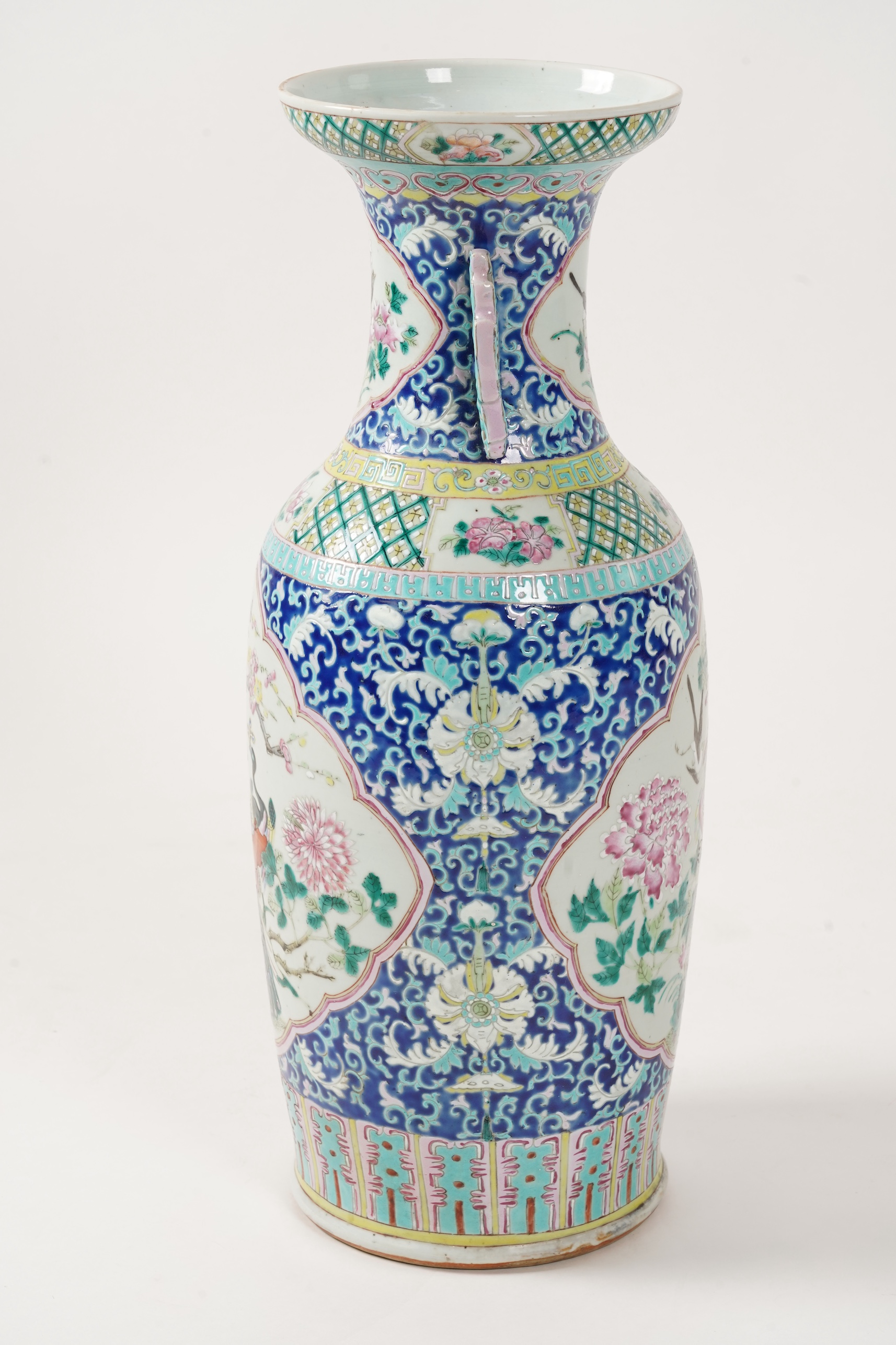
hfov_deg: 14.9
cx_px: 448
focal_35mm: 92
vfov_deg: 22.1
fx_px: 3434
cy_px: 672
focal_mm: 92
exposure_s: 1/125
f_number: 13
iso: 500
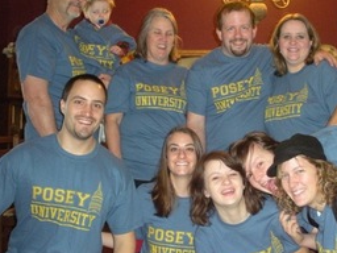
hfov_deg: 34.3
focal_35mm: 55
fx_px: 535
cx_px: 249
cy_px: 119
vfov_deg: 26.6
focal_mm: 6.3
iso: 483
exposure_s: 1/60
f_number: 3.5
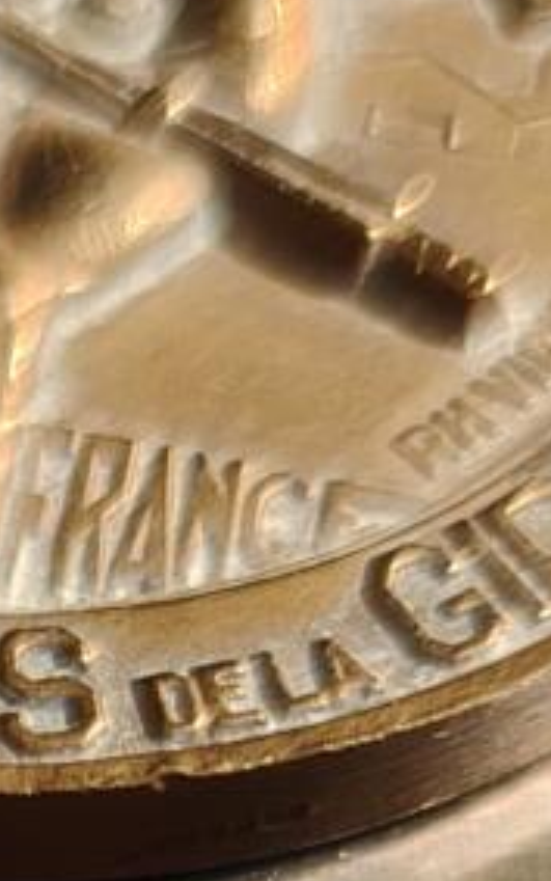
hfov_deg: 8.1
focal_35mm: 155
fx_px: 3722
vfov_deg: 12.7
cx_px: -523
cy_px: 1407
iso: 200
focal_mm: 6.06
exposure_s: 1/100
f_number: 1.6
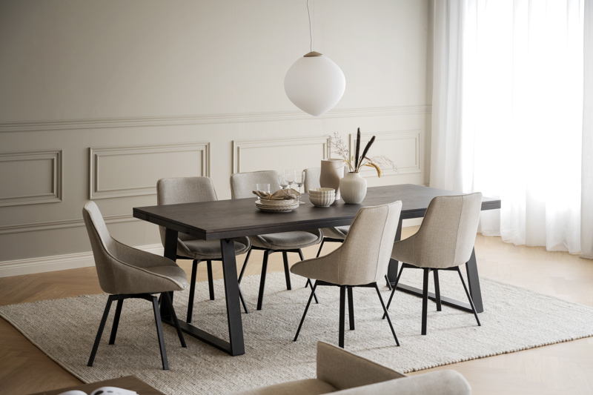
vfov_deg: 23.0
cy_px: 198
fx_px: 972
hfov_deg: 33.9
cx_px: 296
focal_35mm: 59
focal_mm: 59
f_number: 4.5
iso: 250
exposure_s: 1/4
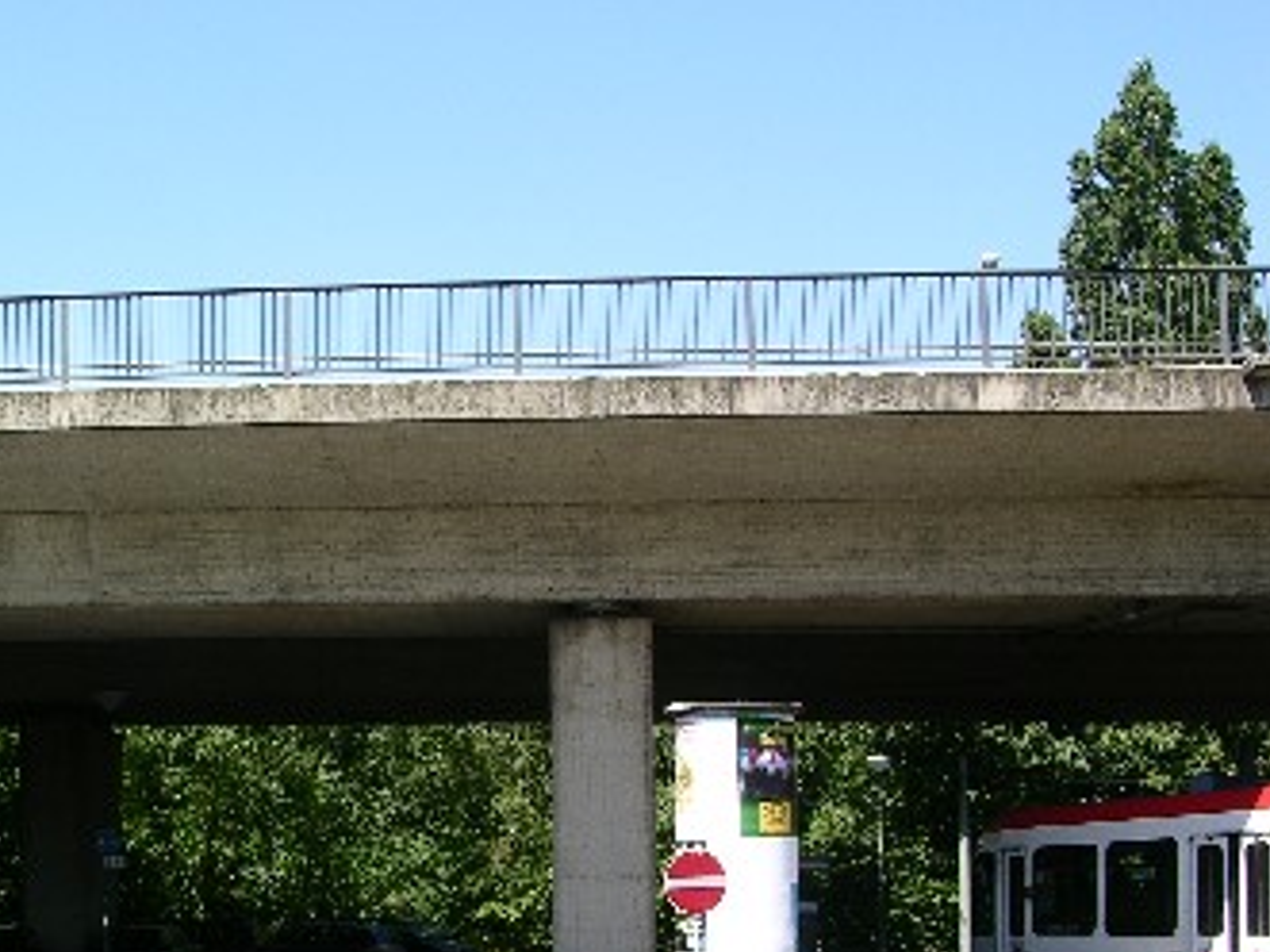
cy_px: 683
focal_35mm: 62
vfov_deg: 23.5
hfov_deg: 30.2
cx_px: 186
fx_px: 2274
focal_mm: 8.9
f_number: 7.1
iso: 50
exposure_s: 1/98.1
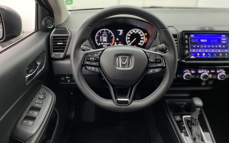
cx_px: 115
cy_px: 75
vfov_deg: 44.5
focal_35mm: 28
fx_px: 175
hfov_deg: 66.5
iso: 500
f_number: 1.8
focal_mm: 4.25
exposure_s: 1/30
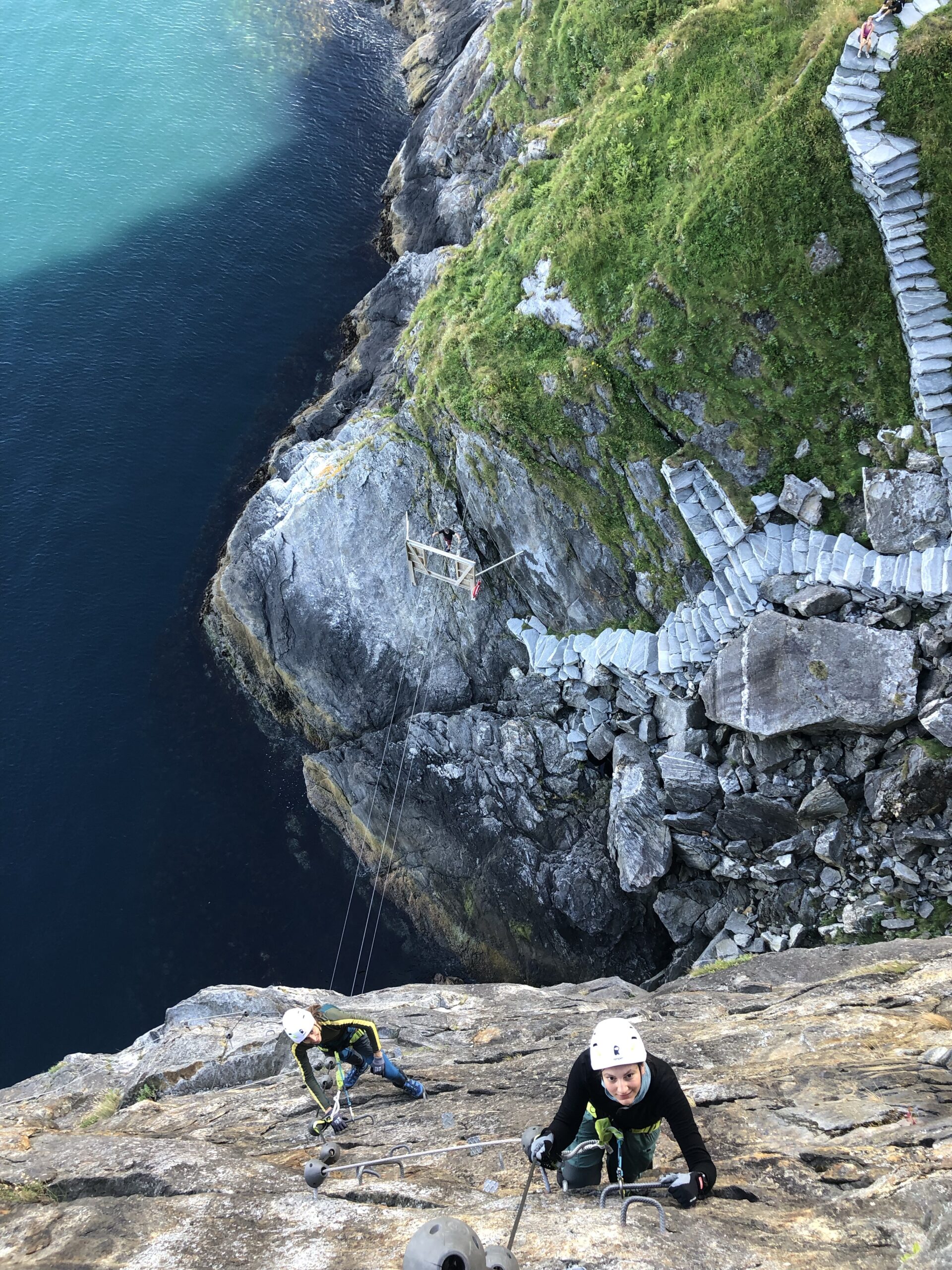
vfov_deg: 63.4
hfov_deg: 49.7
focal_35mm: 28
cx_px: 476
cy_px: 635
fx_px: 1027
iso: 32
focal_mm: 4
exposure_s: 1/120
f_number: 1.8
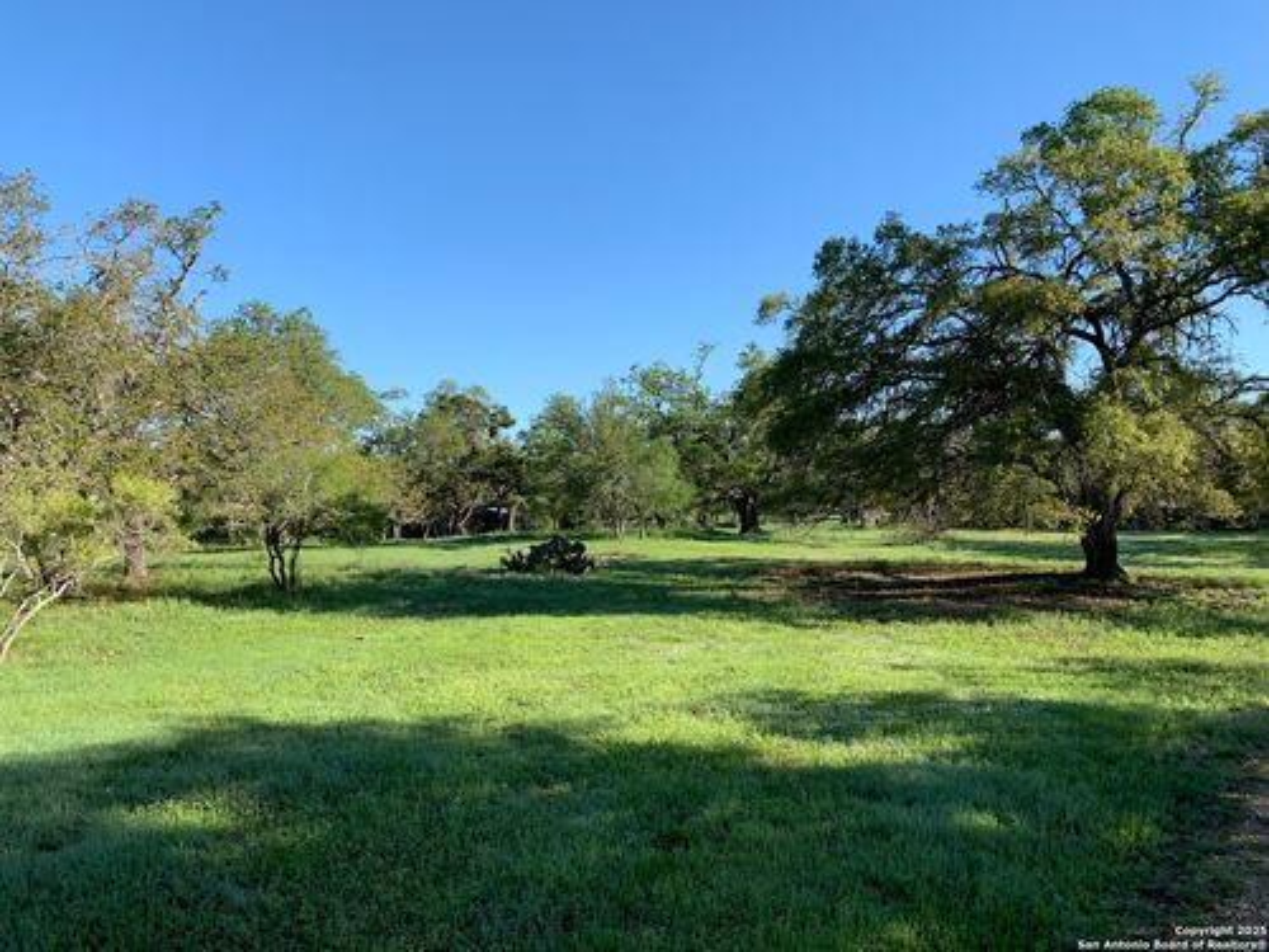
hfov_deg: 67.3
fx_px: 953
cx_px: 634
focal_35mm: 26
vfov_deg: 53.1
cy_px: 476
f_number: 1.8
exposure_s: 1/1136
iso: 25
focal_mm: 4.25
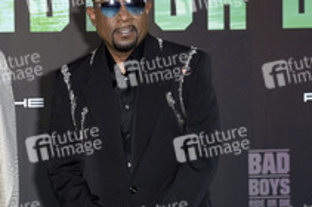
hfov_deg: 10.4
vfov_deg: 6.9
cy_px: 108
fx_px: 1705
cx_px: 24
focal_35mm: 197
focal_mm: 92
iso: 320
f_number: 5.6
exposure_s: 1/250
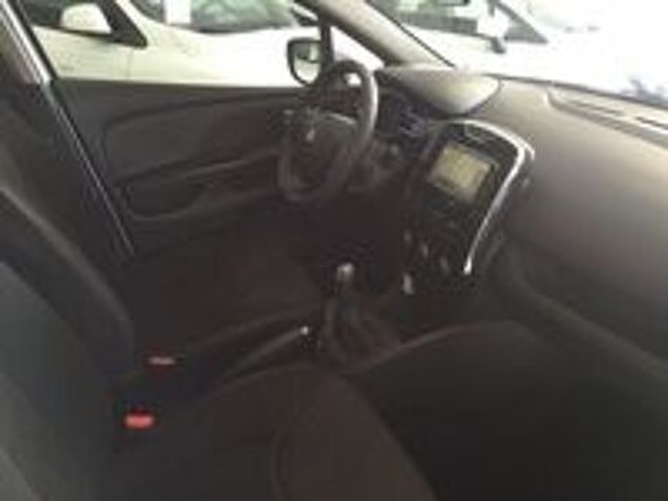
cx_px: 334
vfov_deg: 48.2
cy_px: 250
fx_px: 560
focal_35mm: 29
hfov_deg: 61.7
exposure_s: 1/30
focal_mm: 4.15
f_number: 2.2
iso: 160
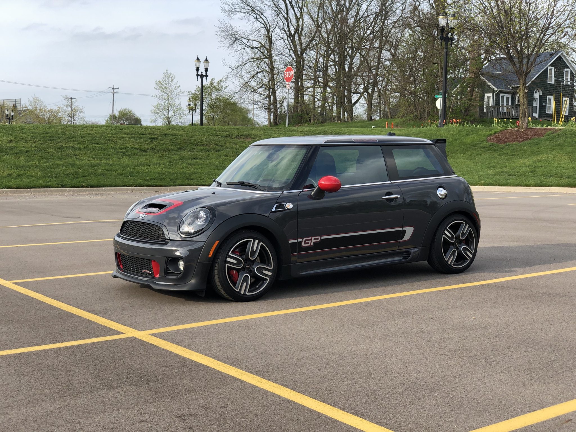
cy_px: 216
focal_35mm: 52
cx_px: 288
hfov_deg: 36.8
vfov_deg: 28.0
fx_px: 865
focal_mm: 6
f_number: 2.4
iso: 16
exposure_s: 1/317
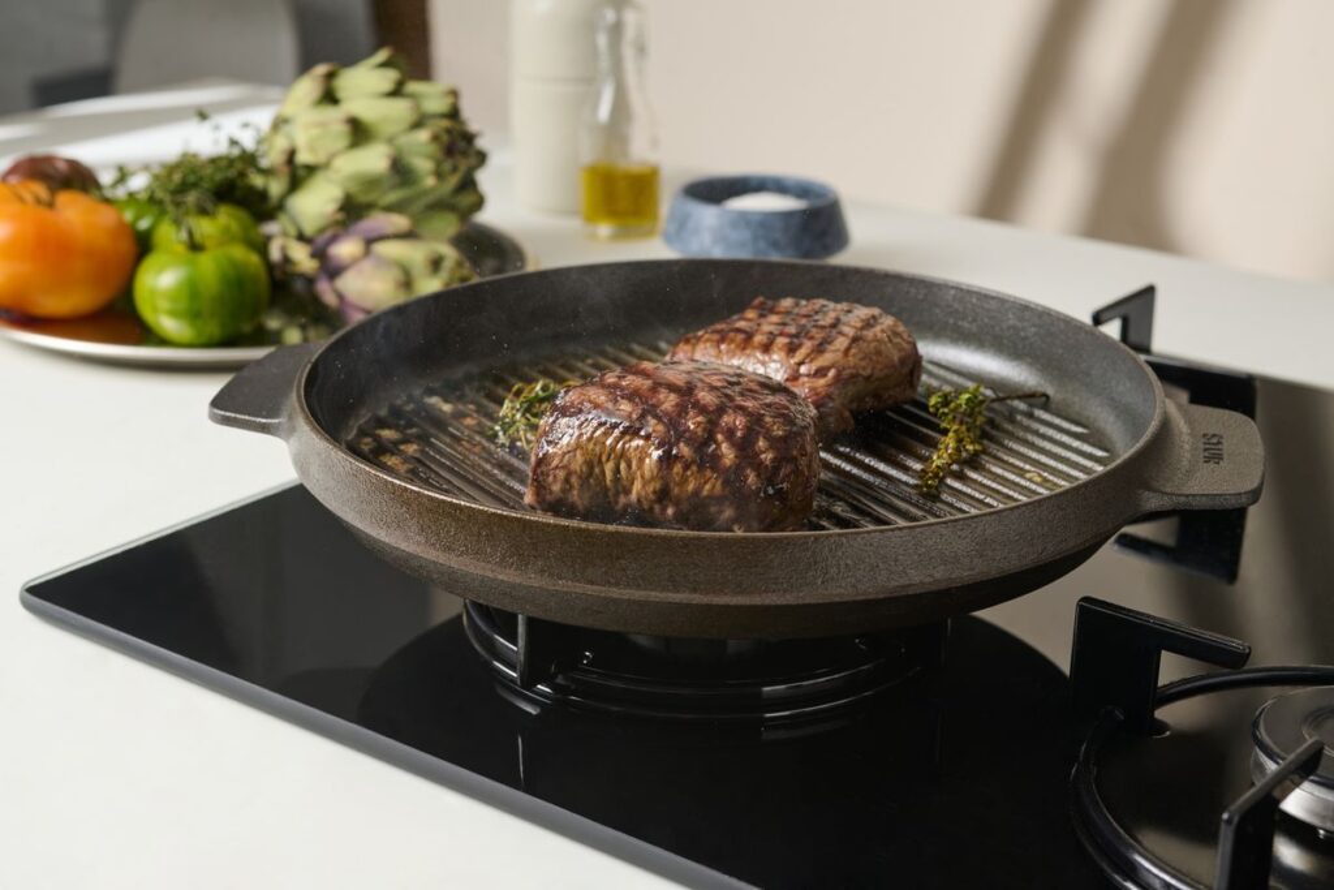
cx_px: 667
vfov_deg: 22.6
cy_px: 445
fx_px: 2223
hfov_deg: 33.4
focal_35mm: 60
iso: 100
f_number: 9
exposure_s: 1/160
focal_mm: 60
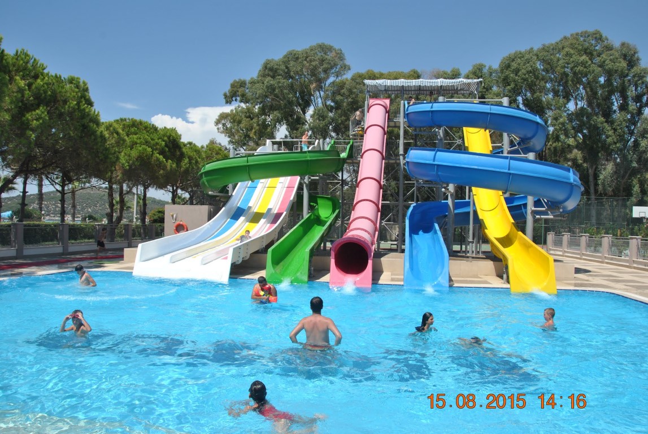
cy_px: 217
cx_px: 324
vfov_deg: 48.1
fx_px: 487
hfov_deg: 67.3
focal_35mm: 27
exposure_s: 1/320
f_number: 9
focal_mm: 18
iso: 100
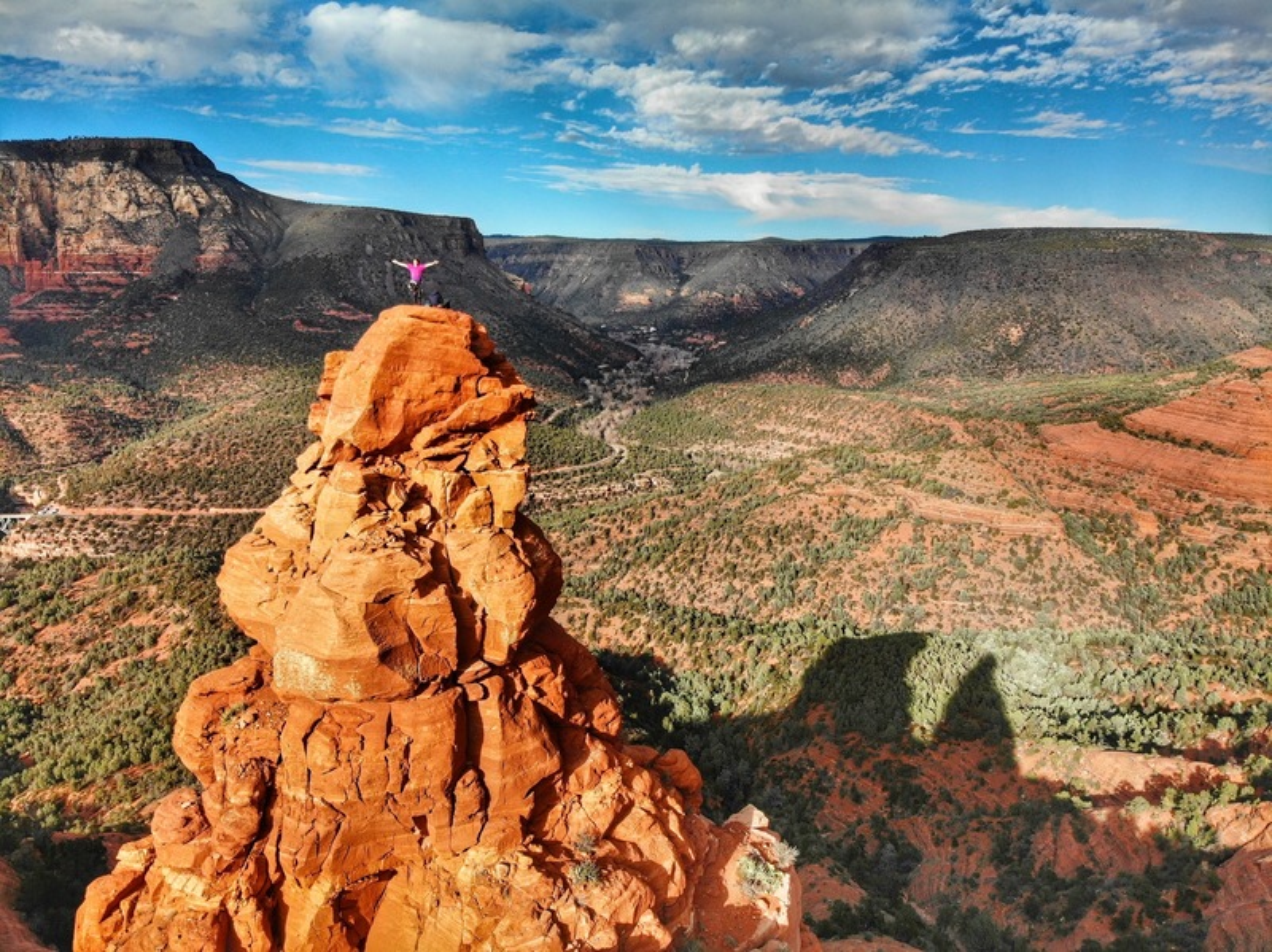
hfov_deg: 71.6
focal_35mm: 24
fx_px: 881
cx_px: 636
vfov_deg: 56.8
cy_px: 476
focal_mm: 4.5
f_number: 2.8
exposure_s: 1/245
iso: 100
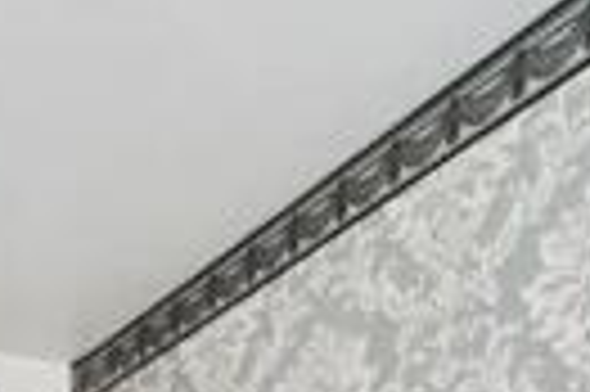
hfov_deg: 25.0
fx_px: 1146
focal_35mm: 70
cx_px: -178
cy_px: 899
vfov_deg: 14.2
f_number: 8
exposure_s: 1/60
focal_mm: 14
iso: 200
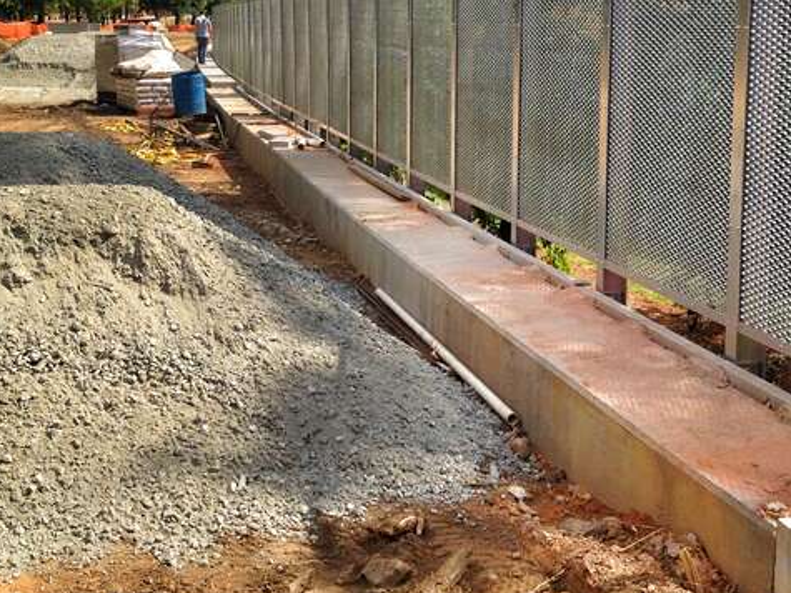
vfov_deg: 24.6
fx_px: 1348
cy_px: 178
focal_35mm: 59
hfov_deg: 32.7
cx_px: 446
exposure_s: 1/1453
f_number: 2.4
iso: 64
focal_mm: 4.28
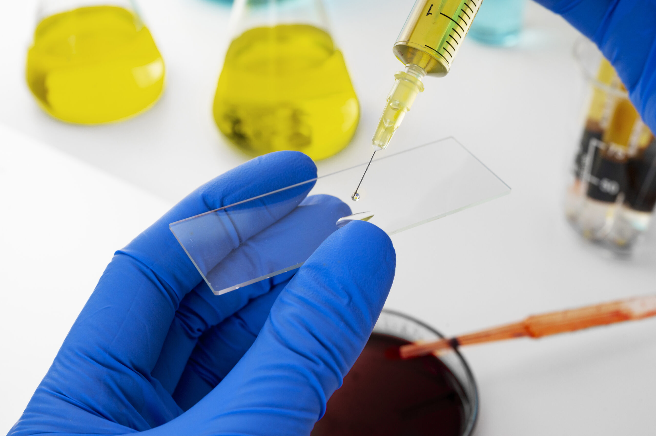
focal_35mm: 50
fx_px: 910
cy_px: 218
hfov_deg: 39.6
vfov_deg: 27.0
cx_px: 328
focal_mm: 50
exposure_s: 1/160
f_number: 13
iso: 500
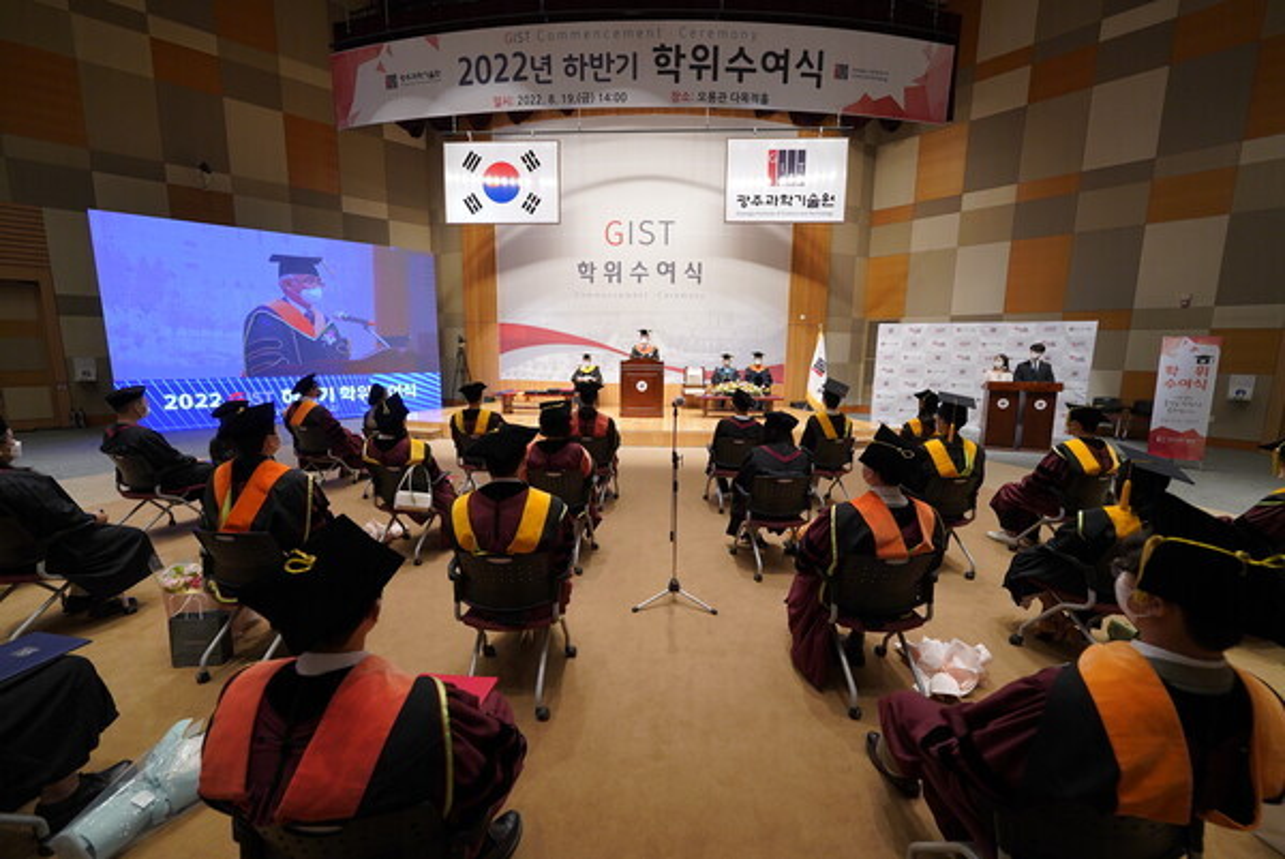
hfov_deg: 104.2
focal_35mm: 14
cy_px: 430
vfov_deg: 81.3
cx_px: 642
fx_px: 500
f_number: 4
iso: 1600
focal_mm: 14
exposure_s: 1/200
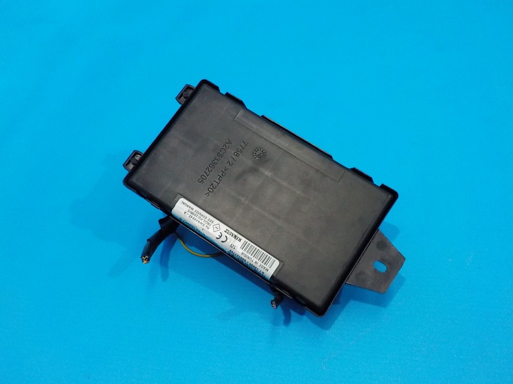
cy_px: 192
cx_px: 256
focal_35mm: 30
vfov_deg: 46.8
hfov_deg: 60.0
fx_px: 445
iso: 800
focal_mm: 4.1
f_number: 3.3
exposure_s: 1/125
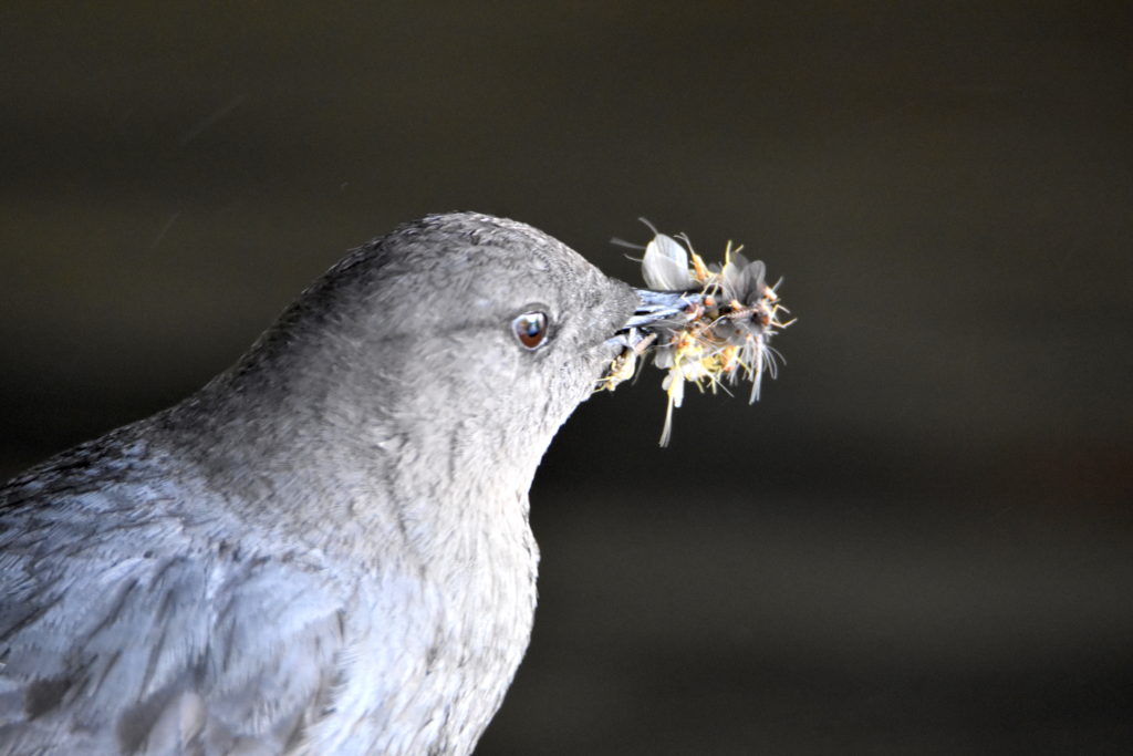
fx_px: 28327
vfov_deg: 1.5
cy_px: 378
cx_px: 566
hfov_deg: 2.3
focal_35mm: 900
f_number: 6.3
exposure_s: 1/100
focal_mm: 600
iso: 3200
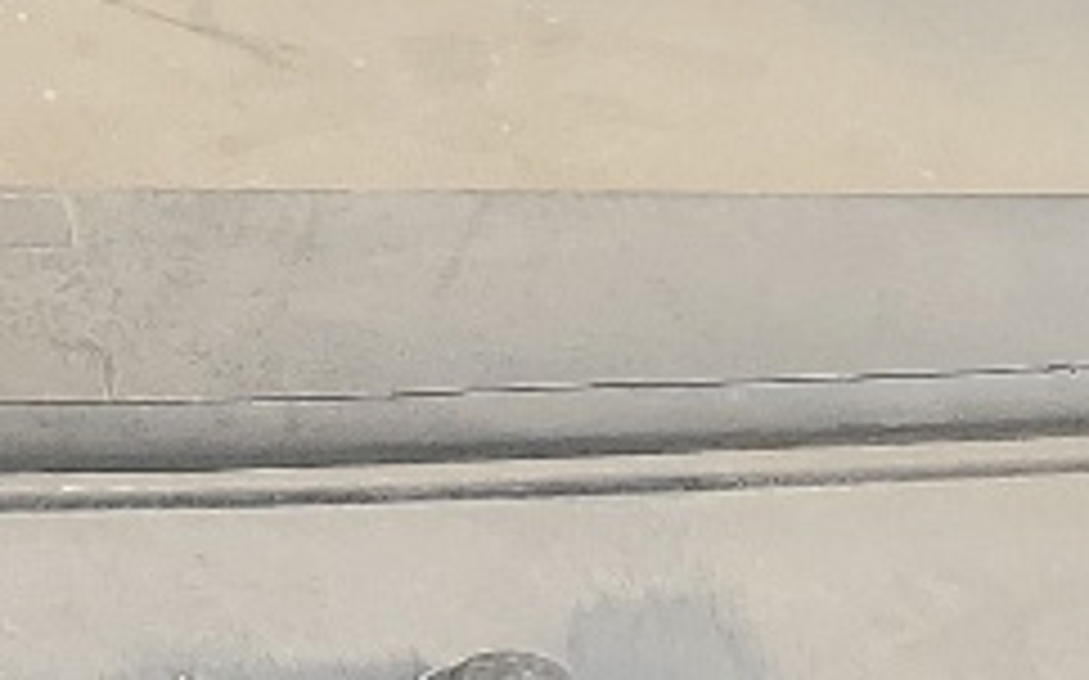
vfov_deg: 7.1
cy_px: -365
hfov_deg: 10.8
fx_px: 5399
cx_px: -842
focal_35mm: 182
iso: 50
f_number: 1.5
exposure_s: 1/1429
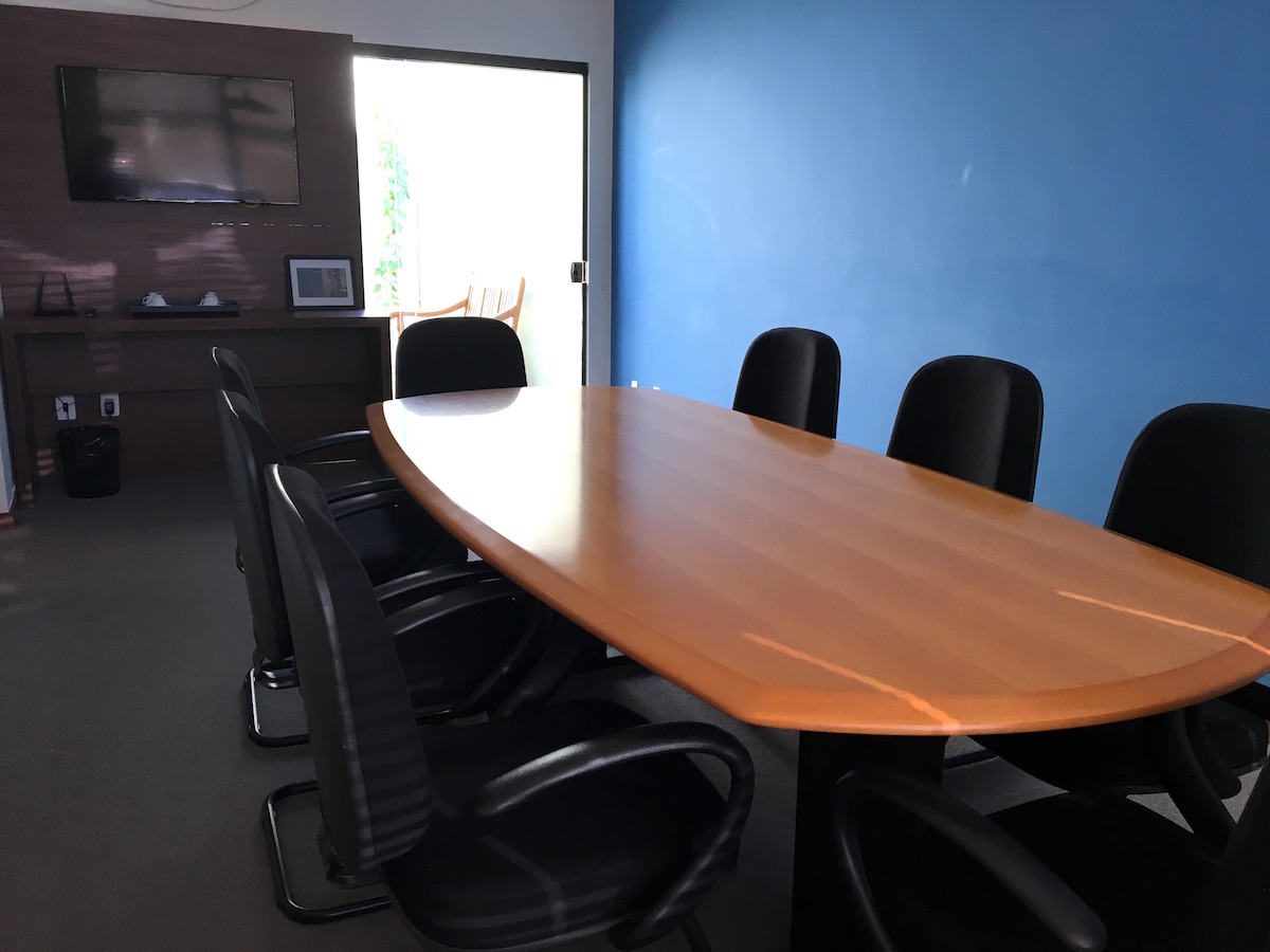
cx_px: 635
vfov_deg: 48.2
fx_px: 1064
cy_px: 476
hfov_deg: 61.7
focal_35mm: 29
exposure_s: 1/30
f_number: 2.2
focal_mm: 4.15
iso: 25
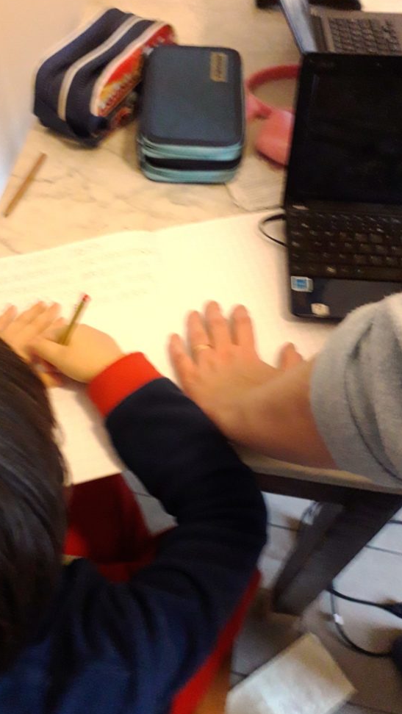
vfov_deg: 62.6
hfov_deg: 37.5
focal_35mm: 31
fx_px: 587
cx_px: 144
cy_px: 353
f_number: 1.9
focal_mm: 3.6
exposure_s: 1/25
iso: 250
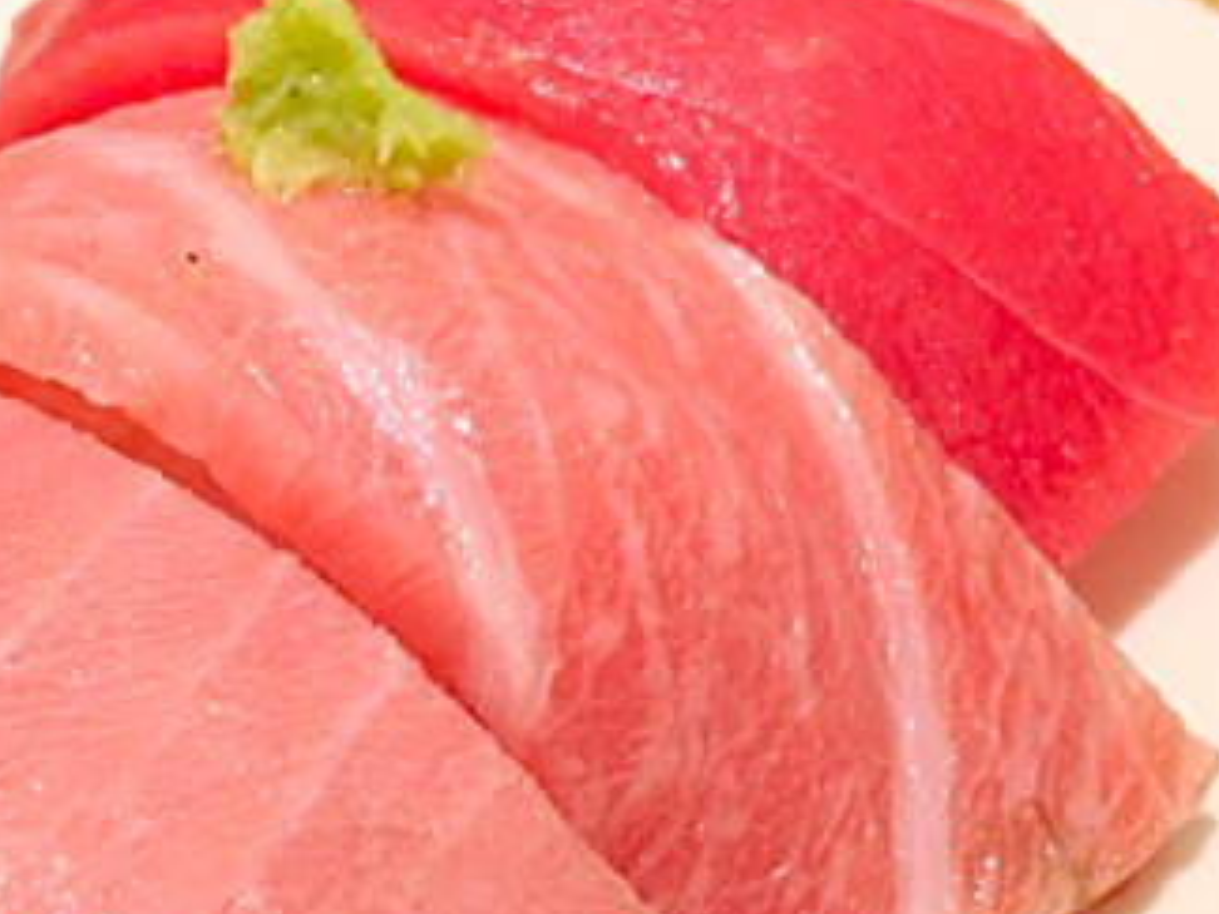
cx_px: 282
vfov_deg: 17.0
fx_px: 3028
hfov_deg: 22.5
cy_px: 790
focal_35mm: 86
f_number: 2.2
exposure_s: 1/30
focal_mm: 4.15
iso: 40
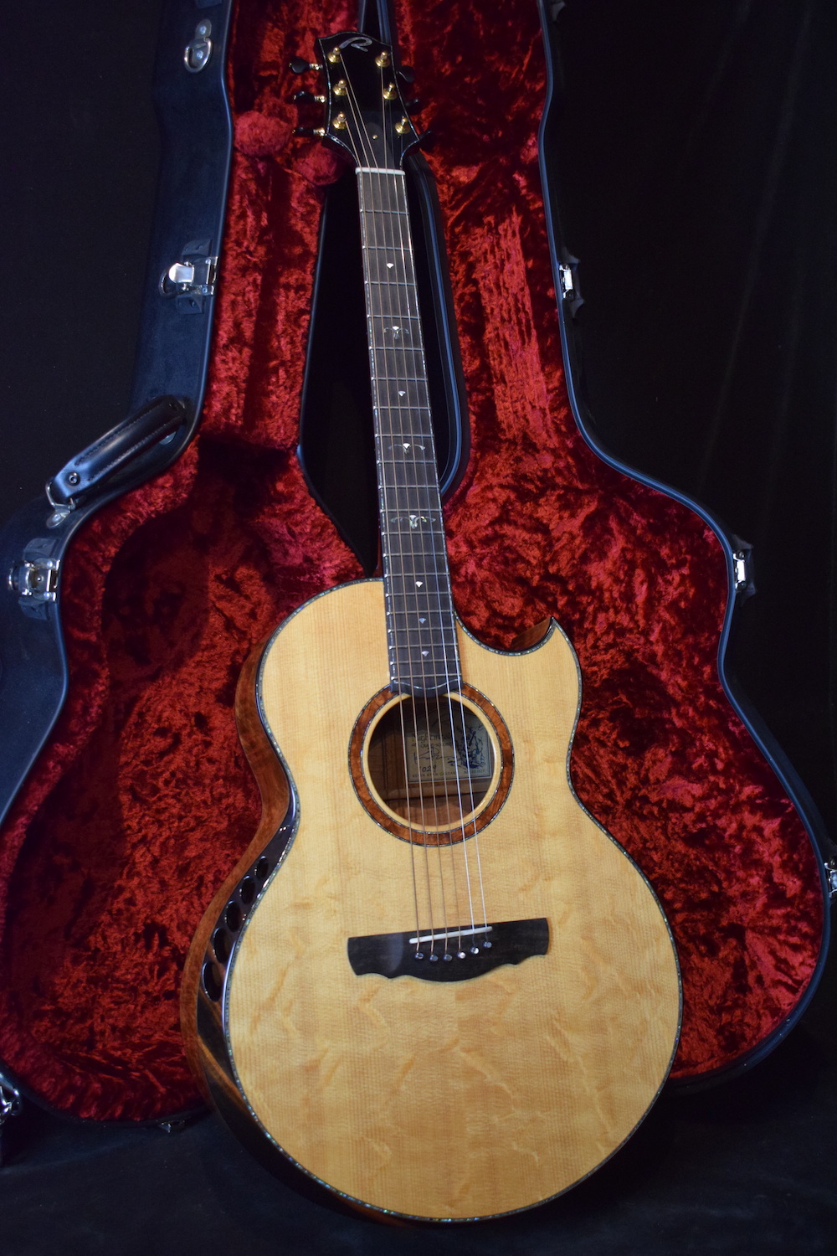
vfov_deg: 49.6
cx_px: 418
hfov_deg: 34.2
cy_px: 628
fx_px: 1360
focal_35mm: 39
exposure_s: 1/60
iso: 2200
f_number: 4
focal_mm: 26
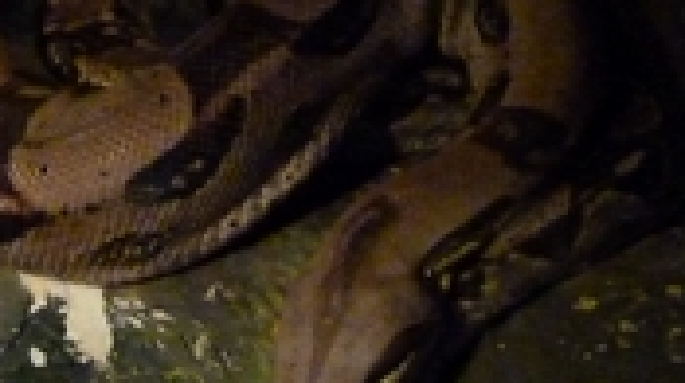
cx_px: -168
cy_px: 234
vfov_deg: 2.6
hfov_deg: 4.6
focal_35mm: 473
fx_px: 8582
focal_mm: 26.3
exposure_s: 1/30
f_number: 3.7
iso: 800
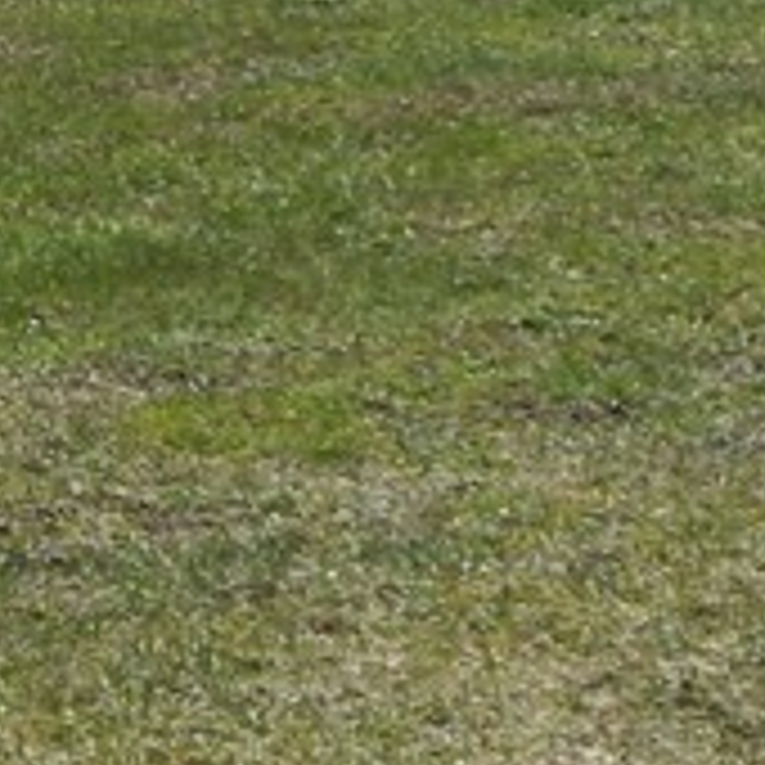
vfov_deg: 5.8
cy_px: -806
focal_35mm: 293
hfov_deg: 5.8
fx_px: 7326
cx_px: -765
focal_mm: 9.7
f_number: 7.6
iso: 125
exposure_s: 1/400
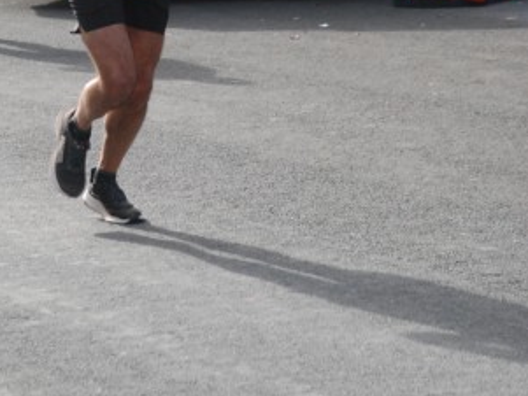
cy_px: 25
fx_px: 3738
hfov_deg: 8.1
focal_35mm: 245
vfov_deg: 6.1
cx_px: 178
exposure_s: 1/800
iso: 1000
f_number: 5.6
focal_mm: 85
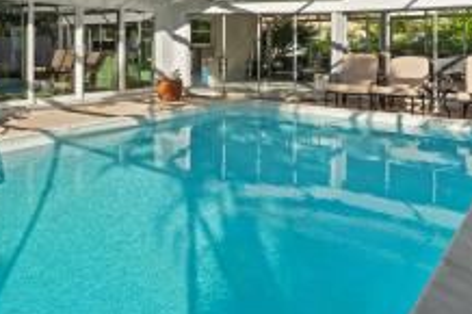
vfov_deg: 37.5
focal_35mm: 33
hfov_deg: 54.1
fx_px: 432
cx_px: 107
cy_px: 37
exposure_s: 1/160
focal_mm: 16
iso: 250
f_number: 9
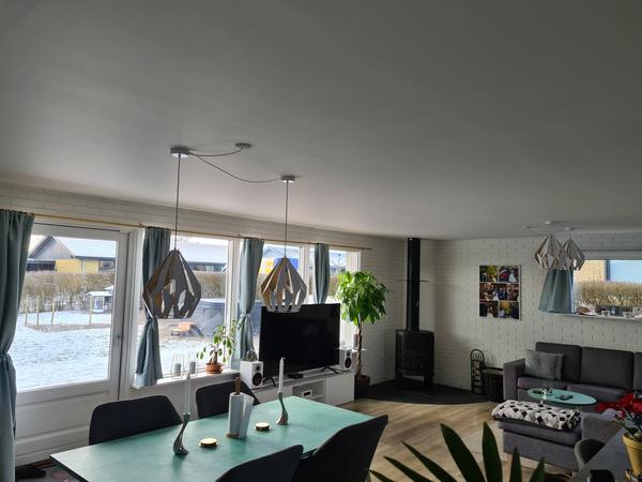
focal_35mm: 26
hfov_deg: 67.3
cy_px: 241
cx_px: 321
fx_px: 482
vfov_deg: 53.1
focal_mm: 5.4
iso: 50
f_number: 1.8
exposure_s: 1/121
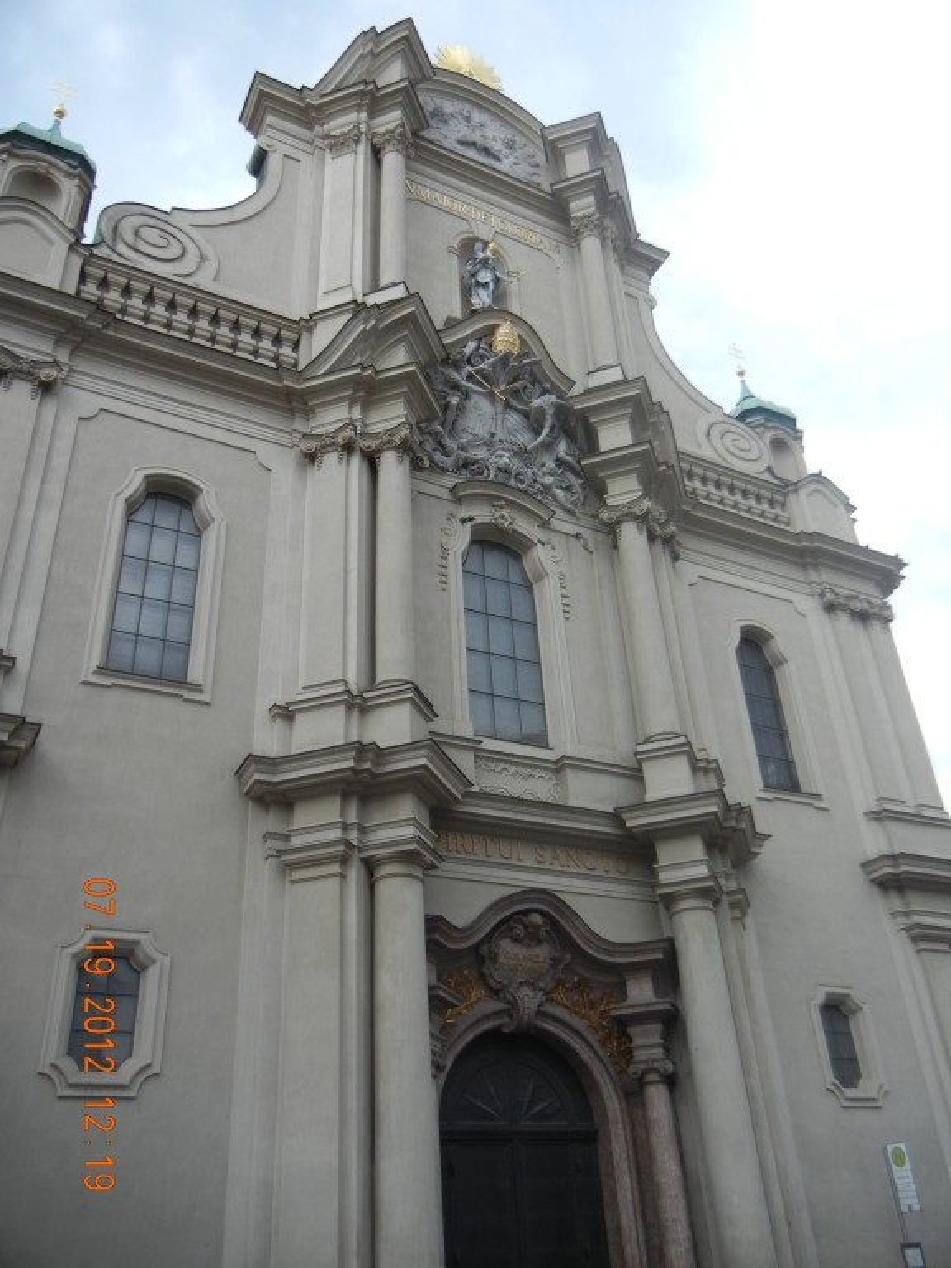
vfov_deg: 60.0
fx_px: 1099
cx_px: 476
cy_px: 634
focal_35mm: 30
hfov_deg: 46.8
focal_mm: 5.4
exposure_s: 1/109
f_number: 3.5
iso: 160
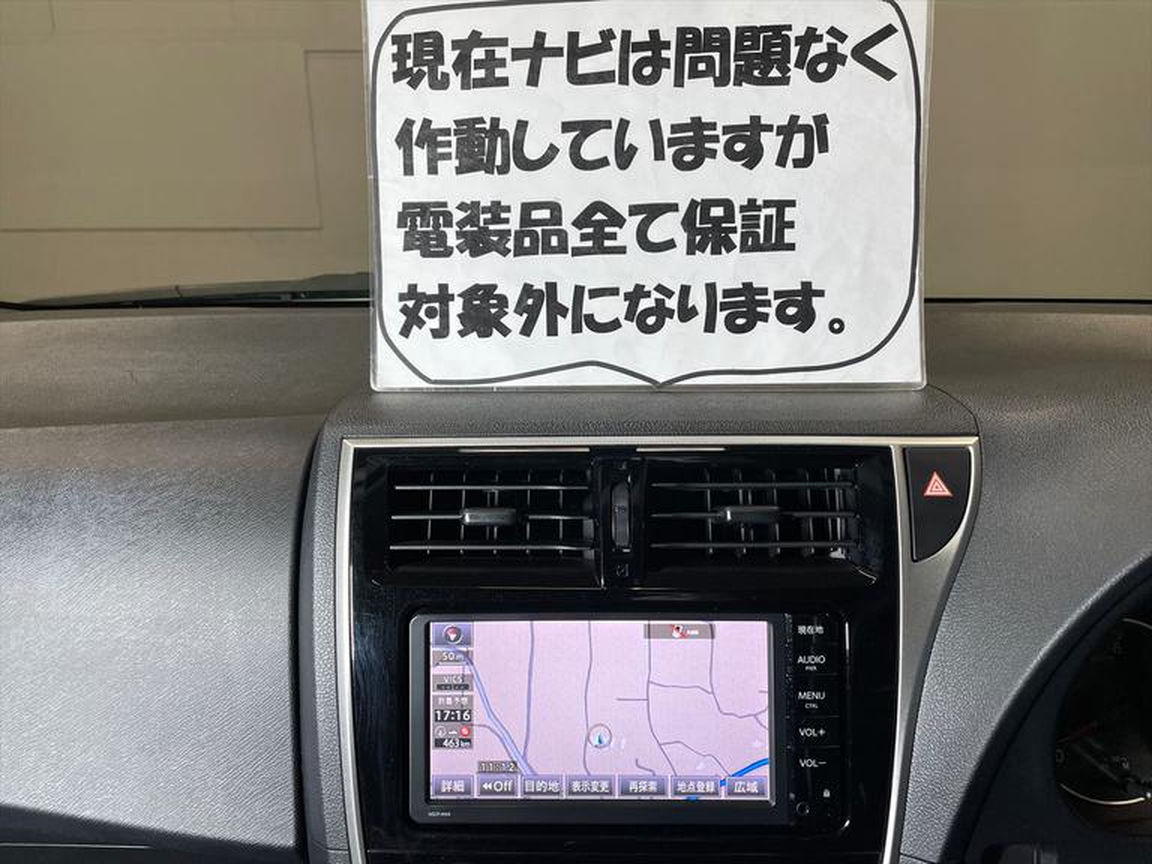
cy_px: 432
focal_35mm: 26
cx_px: 576
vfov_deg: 53.1
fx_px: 865
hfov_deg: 67.3
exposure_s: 1/100
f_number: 1.6
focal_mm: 4.2
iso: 80
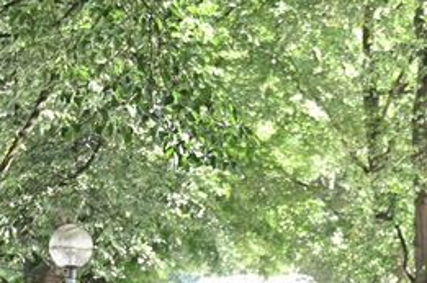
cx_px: 180
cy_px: 519
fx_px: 2072
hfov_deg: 11.8
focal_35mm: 175
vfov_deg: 7.6
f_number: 2.8
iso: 360
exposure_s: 1/125
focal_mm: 38
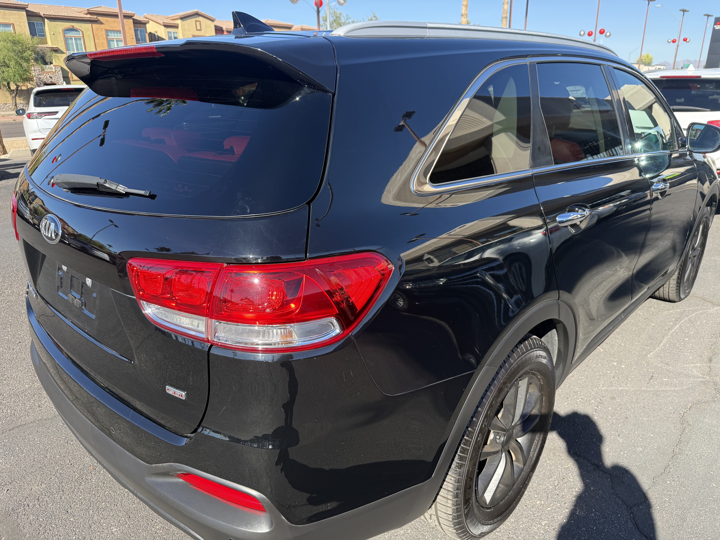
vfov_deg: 56.8
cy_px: 270
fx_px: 499
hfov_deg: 71.6
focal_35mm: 24
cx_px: 360
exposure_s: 1/1075
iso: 100
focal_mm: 6.76
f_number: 1.78
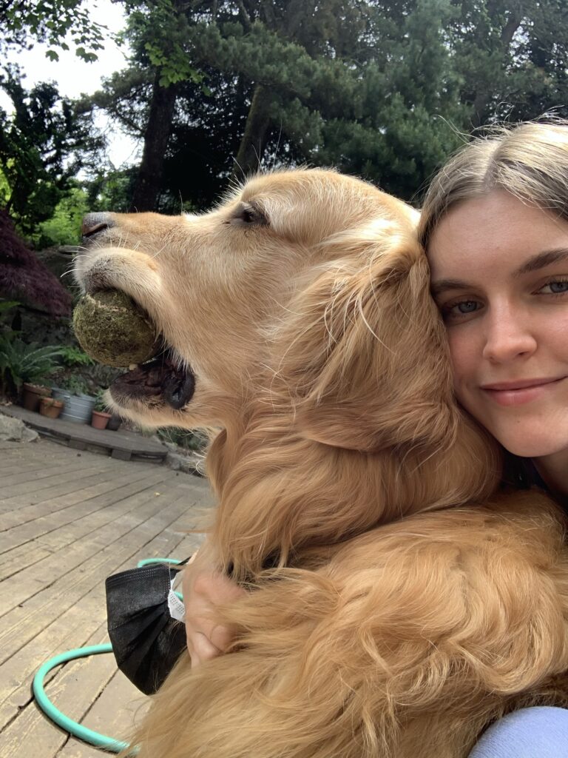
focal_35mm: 32
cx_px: 284
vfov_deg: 56.8
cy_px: 379
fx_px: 700
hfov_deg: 44.2
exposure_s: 1/122
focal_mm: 2.87
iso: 20
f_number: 2.2
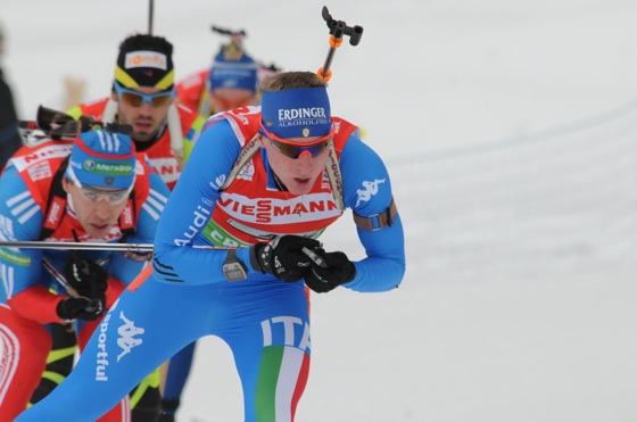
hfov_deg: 3.4
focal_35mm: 600
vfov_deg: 2.3
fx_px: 10595
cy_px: 211
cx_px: 318
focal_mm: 400
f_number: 9
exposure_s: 1/1000
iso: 800
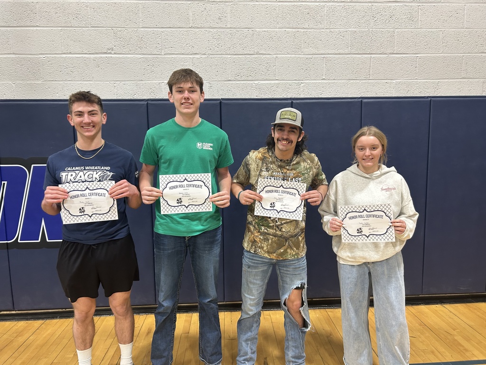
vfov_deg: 53.1
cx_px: 243
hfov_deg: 67.3
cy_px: 182
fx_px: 365
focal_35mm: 26
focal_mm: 5.7
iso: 100
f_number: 1.5
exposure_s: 1/60
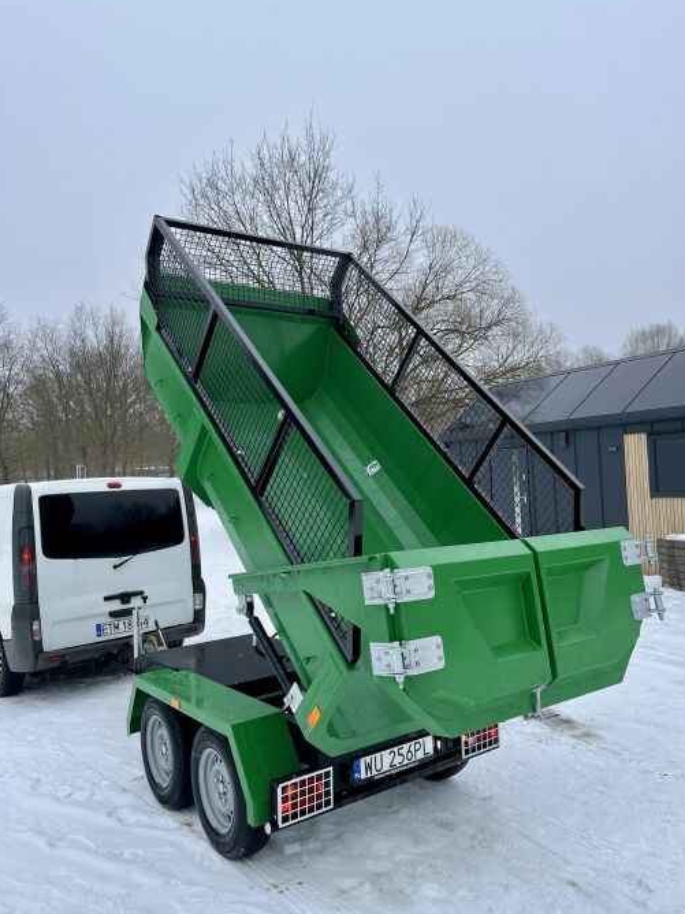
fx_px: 712
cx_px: 350
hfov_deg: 51.4
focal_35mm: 27
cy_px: 458
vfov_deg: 65.3
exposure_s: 1/438
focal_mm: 5.1
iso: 50
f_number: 1.6
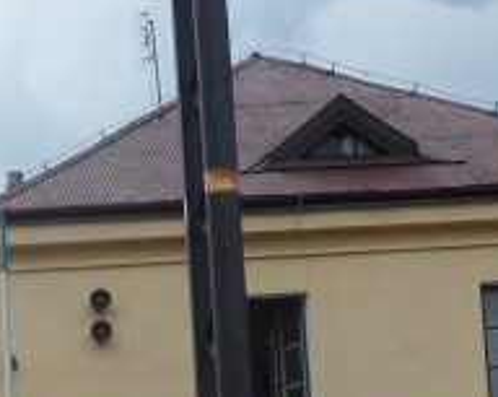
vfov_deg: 13.1
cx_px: -5
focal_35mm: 110
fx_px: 1619
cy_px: 631
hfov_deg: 17.1
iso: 80
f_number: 3.3
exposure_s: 1/750
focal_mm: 4.9
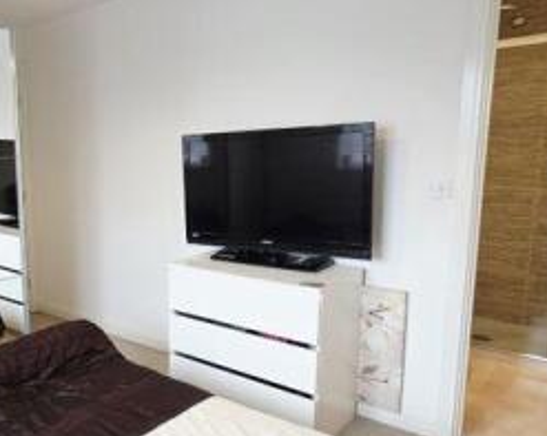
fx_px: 485
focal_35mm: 30
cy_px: 231
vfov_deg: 48.4
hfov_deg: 54.0
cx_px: 94
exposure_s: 1/100
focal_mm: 2.2
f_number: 1.9
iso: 160
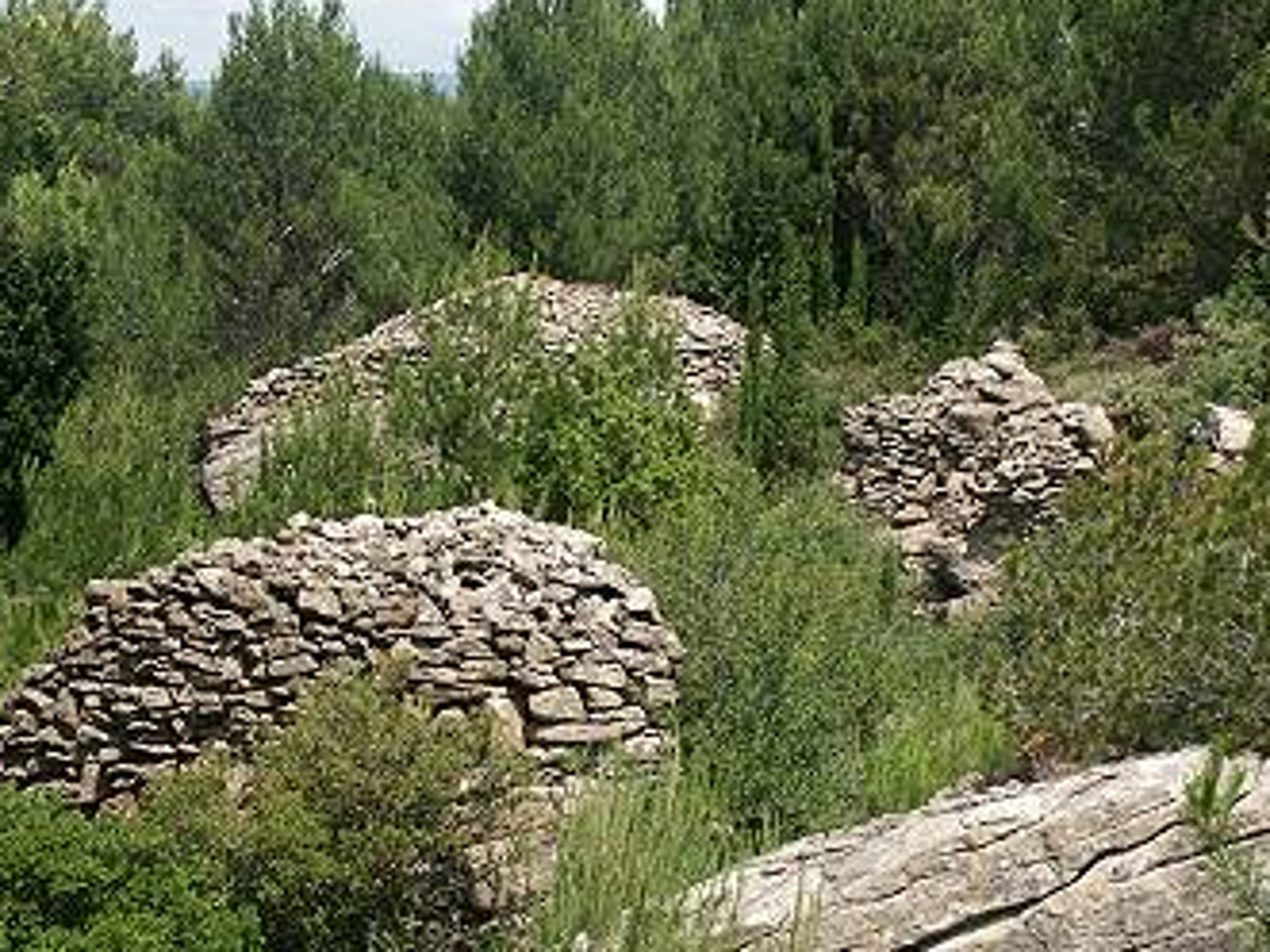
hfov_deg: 26.0
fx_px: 2751
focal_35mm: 75
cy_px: 488
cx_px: 587
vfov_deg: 19.6
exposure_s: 1/350
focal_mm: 15.38
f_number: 6.7
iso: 100
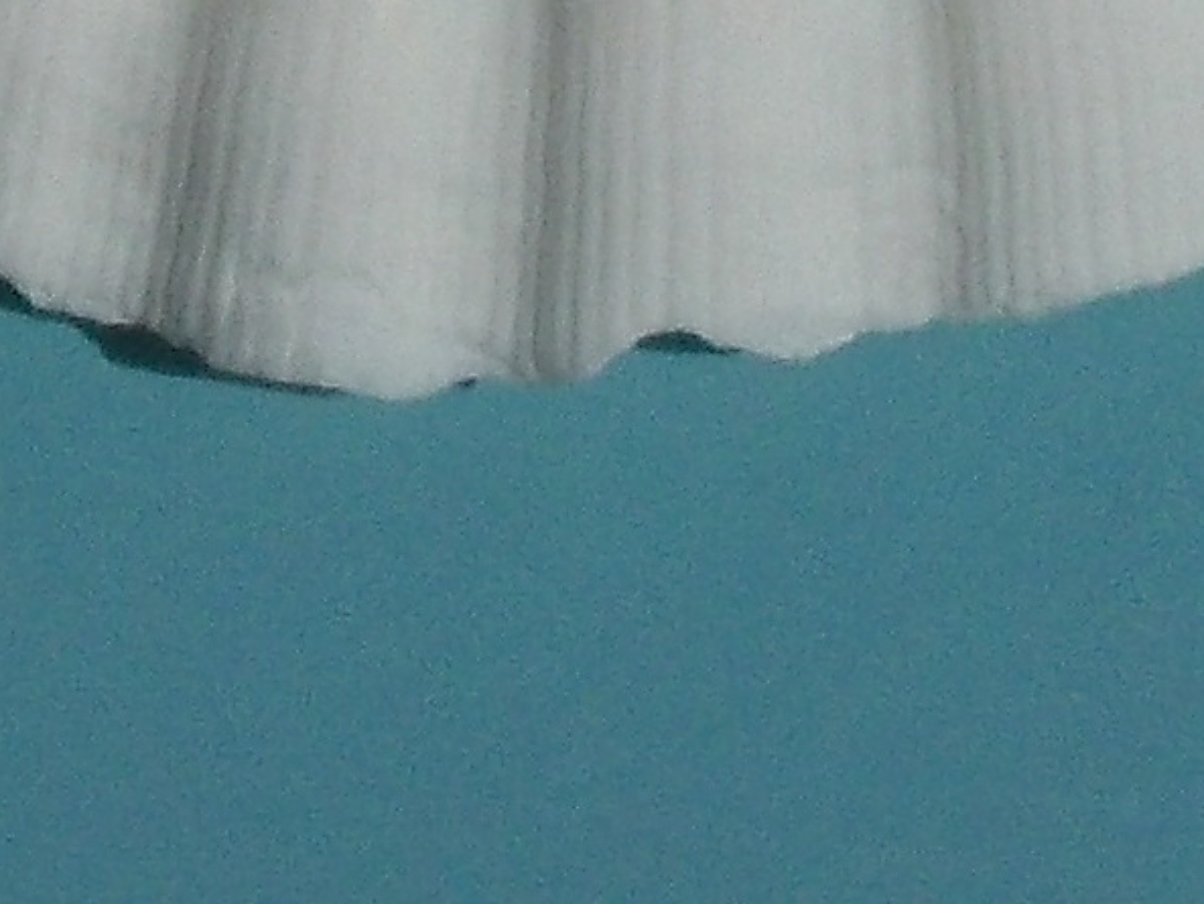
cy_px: -1544
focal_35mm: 781
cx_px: 770
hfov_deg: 2.5
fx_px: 27170
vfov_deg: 1.9
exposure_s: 1/500
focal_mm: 17.9
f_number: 12.6
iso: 80
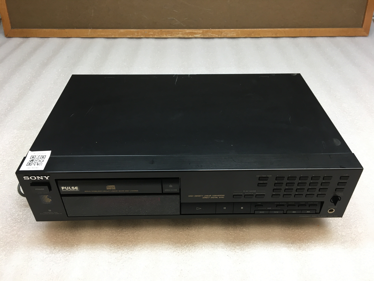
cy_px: 140
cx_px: 187
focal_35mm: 29
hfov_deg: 61.7
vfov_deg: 48.2
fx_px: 313
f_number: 2.2
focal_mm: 4.15
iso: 32
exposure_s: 1/30
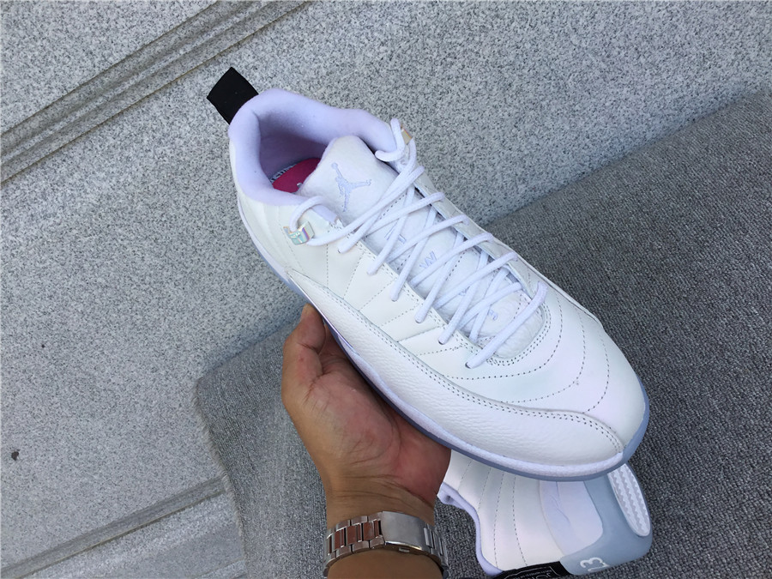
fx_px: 691
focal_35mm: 31
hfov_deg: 58.4
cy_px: 290
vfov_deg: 45.4
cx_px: 386
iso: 25
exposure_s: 1/599
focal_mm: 3.3
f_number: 2.4
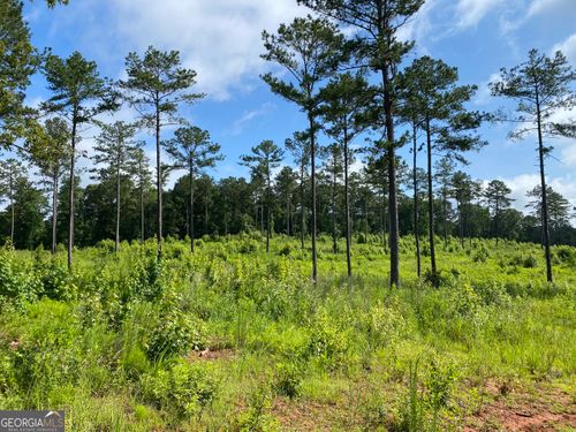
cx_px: 288
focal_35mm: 26
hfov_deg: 67.3
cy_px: 216
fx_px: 433
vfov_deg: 53.1
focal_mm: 4.25
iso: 32
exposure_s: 1/2358
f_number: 1.8
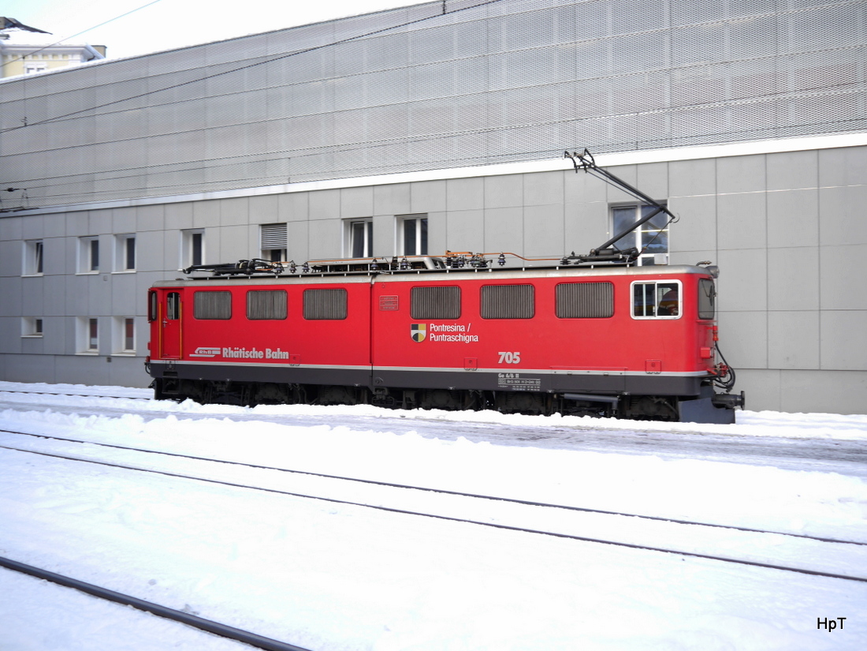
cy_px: 326
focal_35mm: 28
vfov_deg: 49.7
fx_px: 701
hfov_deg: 63.4
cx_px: 434
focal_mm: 14
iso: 250
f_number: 3.5
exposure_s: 1/125
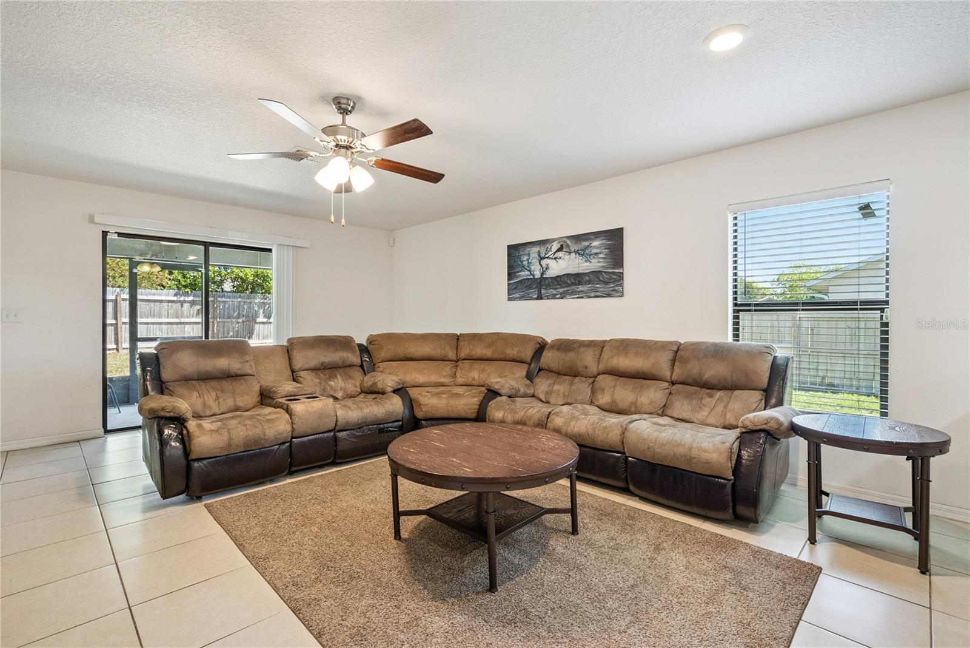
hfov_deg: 96.7
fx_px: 431
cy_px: 324
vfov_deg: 73.8
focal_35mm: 16
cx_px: 485
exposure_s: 1/50
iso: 2000
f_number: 9
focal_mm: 16
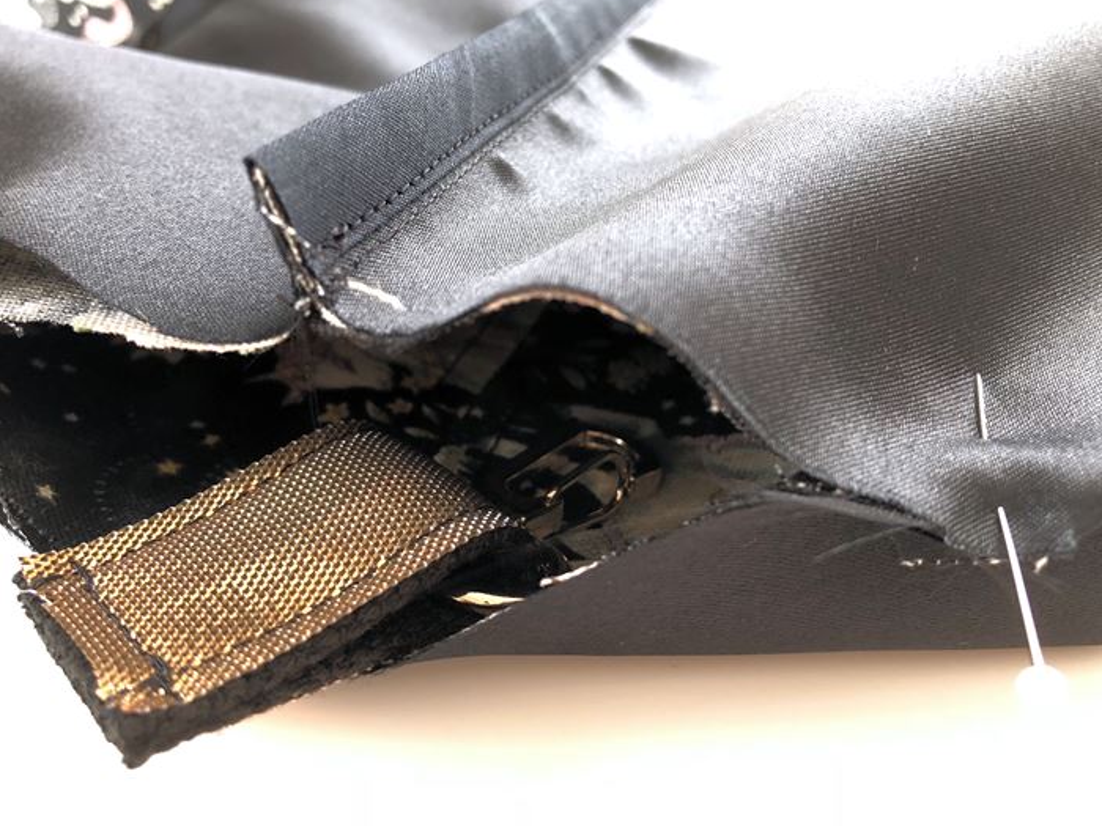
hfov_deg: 56.7
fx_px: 1019
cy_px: 371
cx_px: 502
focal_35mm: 32
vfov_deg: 44.1
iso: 64
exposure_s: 1/15
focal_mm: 3.99
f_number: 1.8
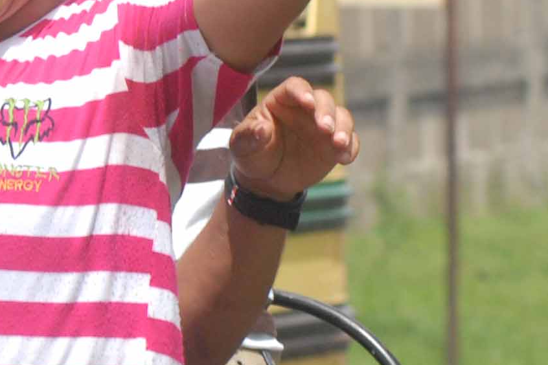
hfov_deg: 3.1
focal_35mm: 653
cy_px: -170
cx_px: -350
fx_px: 9944
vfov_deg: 2.1
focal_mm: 95
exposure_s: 1/1250
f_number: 7.1
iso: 500
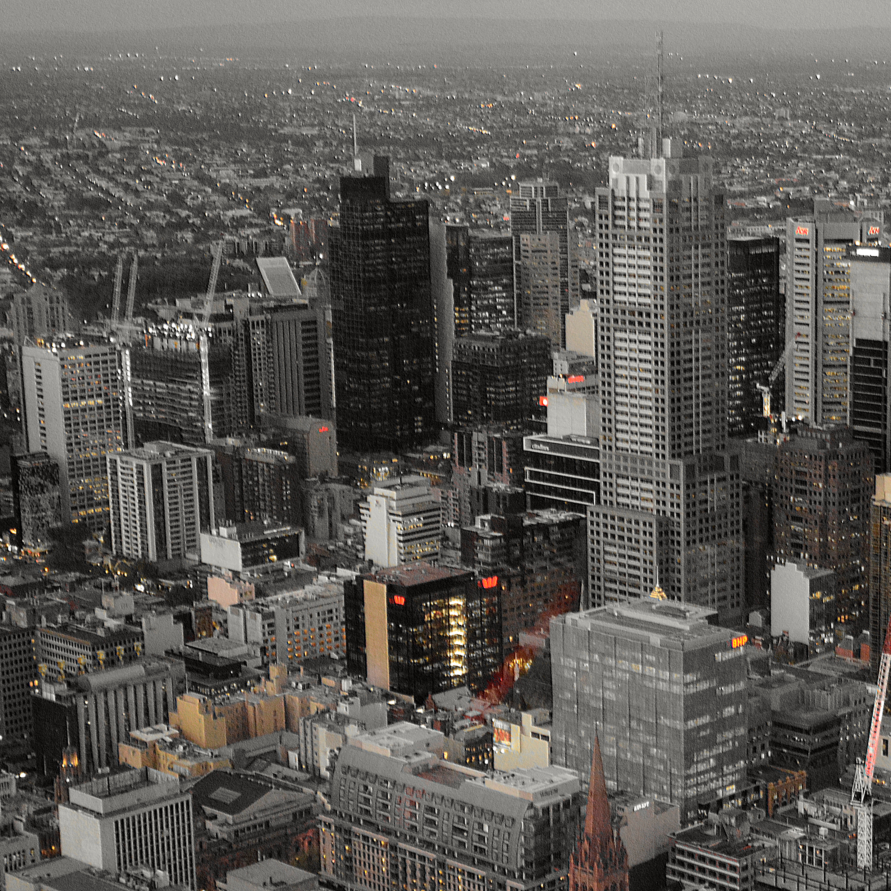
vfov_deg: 21.6
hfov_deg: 21.3
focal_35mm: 80
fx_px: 2330
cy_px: 582
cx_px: 738
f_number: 4.2
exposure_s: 1/25
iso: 3200
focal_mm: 30
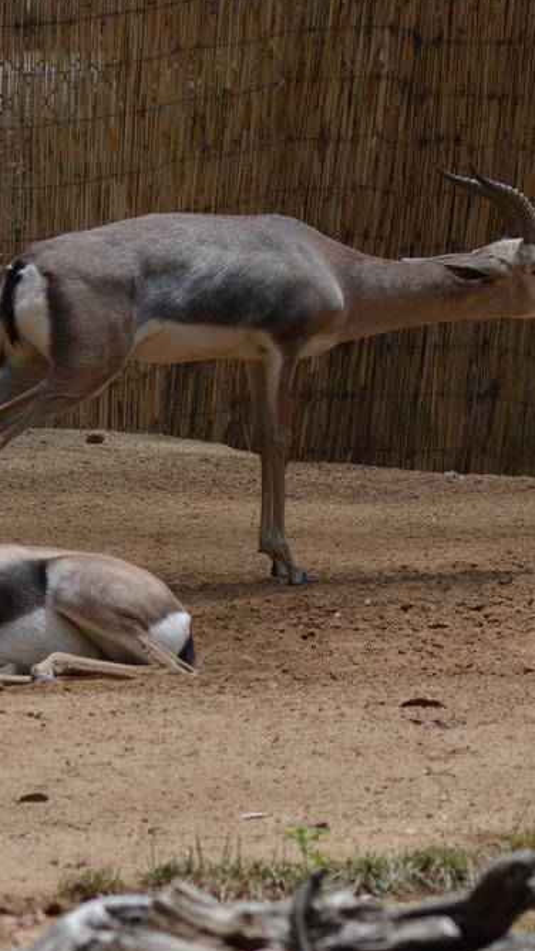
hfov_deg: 2.8
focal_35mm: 436
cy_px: 404
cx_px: 717
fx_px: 10990
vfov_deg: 5.0
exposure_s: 1/640
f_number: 6.3
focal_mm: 116
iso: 200
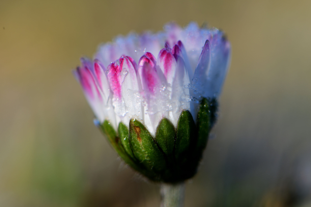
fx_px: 1296
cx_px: 156
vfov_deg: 9.1
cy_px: 104
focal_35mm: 150
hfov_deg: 13.7
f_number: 16
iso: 200
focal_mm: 150
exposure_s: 1/160
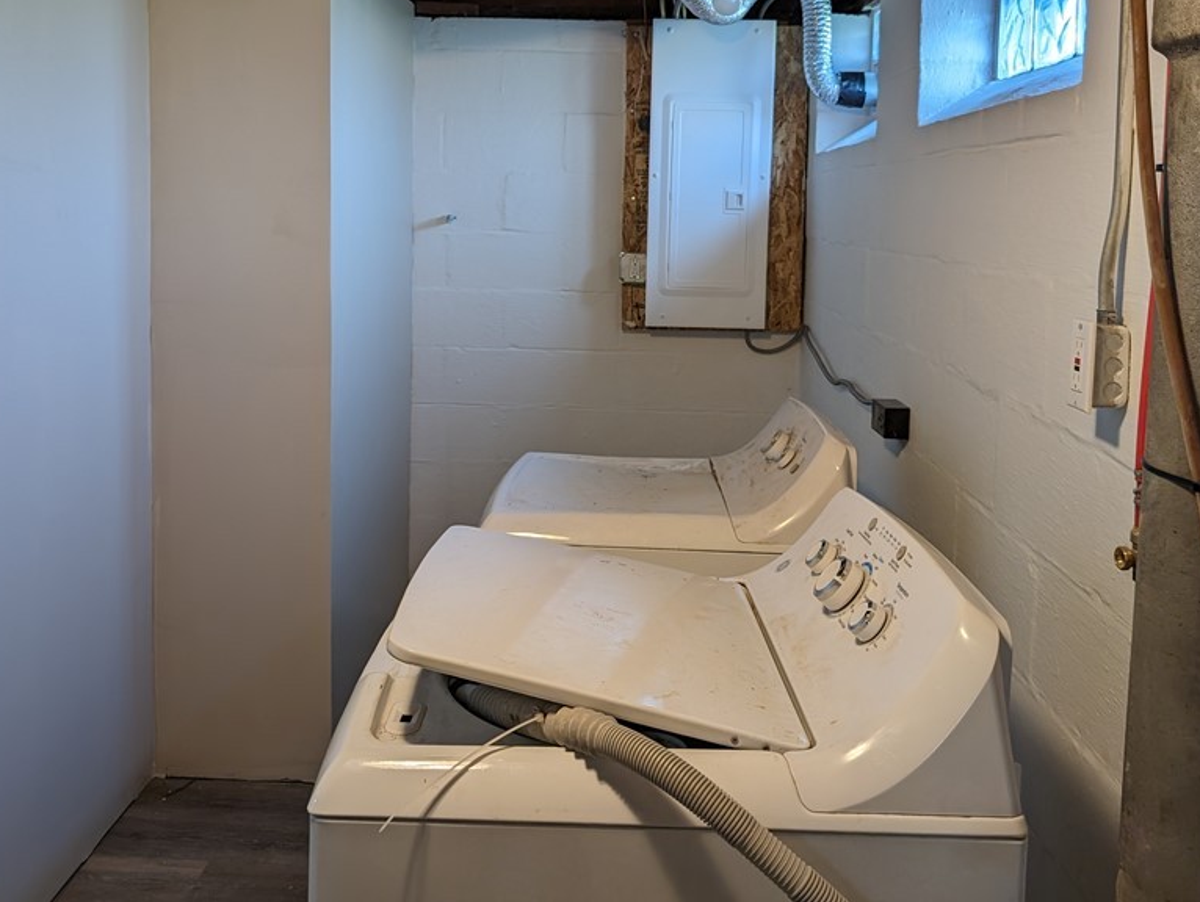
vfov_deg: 43.8
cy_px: 326
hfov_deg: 56.8
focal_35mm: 32
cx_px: 604
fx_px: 1110
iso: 72
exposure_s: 1/60
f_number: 1.68
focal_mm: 6.9
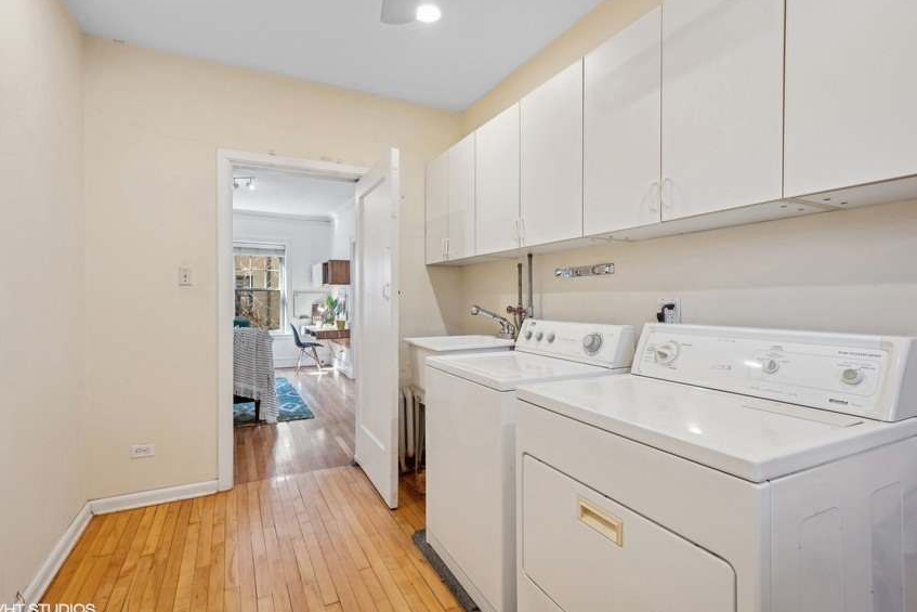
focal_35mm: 17
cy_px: 303
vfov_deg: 70.5
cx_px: 451
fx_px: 433
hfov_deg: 93.3
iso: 200
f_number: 9.5
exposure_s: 1/6
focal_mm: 16
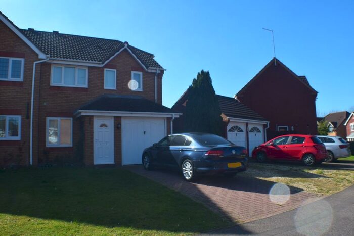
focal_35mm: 34
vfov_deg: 38.4
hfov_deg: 55.1
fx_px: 339
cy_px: 118
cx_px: 177
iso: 400
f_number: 11
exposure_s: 1/400
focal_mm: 23
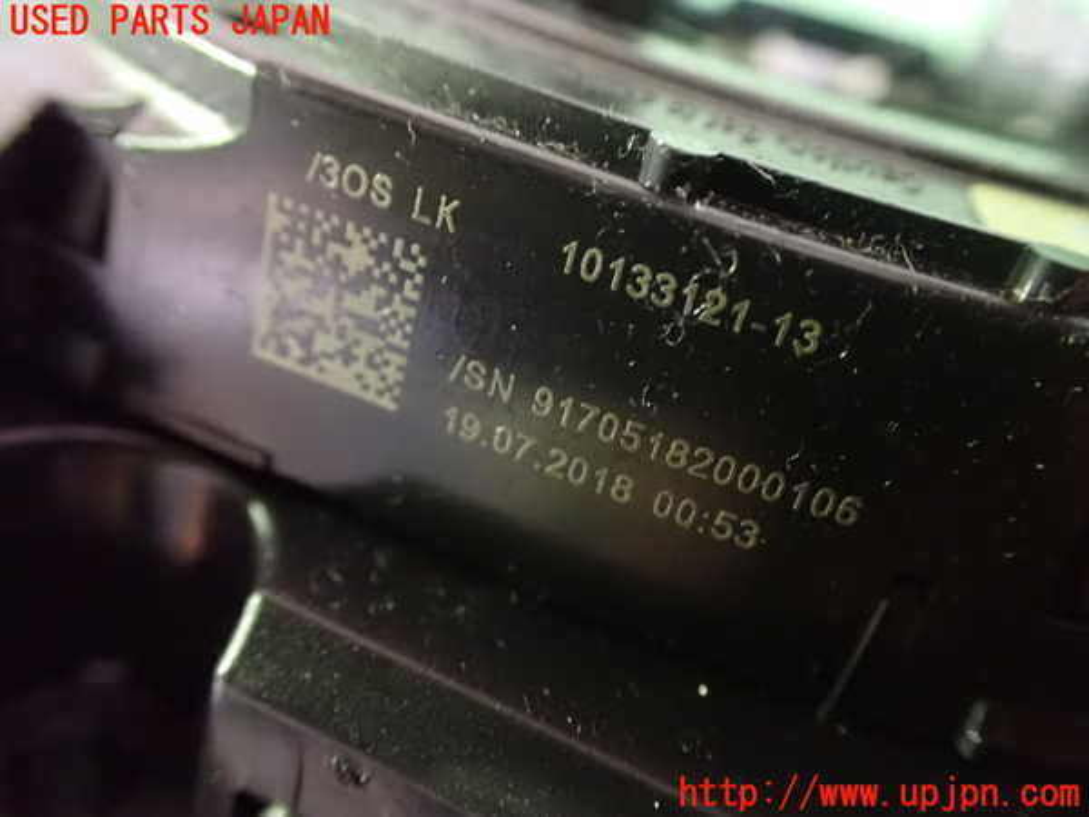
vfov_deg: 46.8
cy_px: 408
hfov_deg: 60.0
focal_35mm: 30
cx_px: 544
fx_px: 944
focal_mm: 5.4
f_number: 2.3
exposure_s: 1/20
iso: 1600
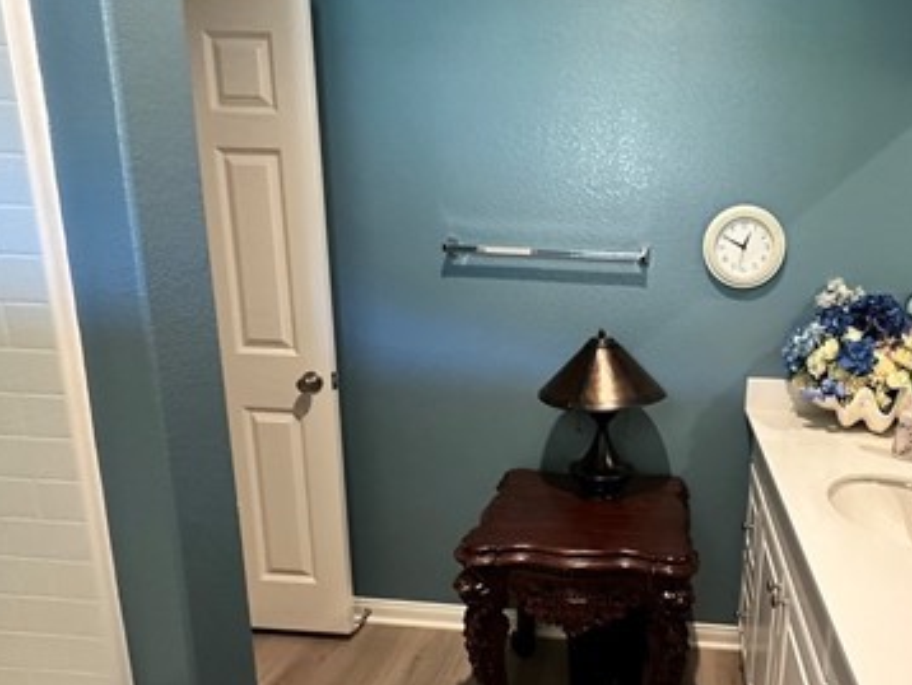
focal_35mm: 25
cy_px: 387
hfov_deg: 66.6
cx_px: 639
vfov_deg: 54.8
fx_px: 659
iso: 640
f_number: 2.2
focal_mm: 2.22
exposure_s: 1/60
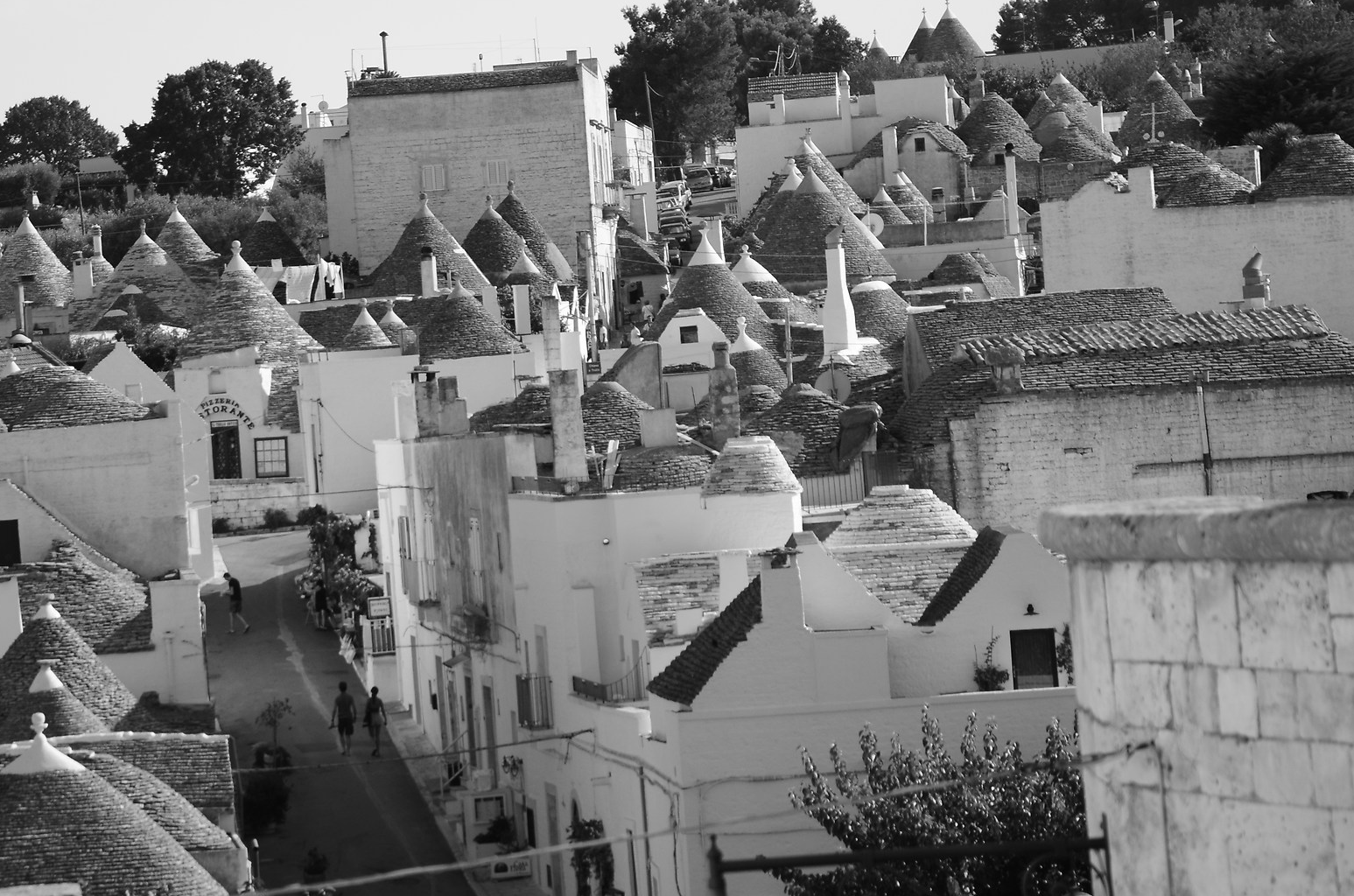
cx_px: 512
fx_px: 5066
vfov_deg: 10.1
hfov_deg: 15.2
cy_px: 339
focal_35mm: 135
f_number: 5
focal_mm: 58
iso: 200
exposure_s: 1/1000
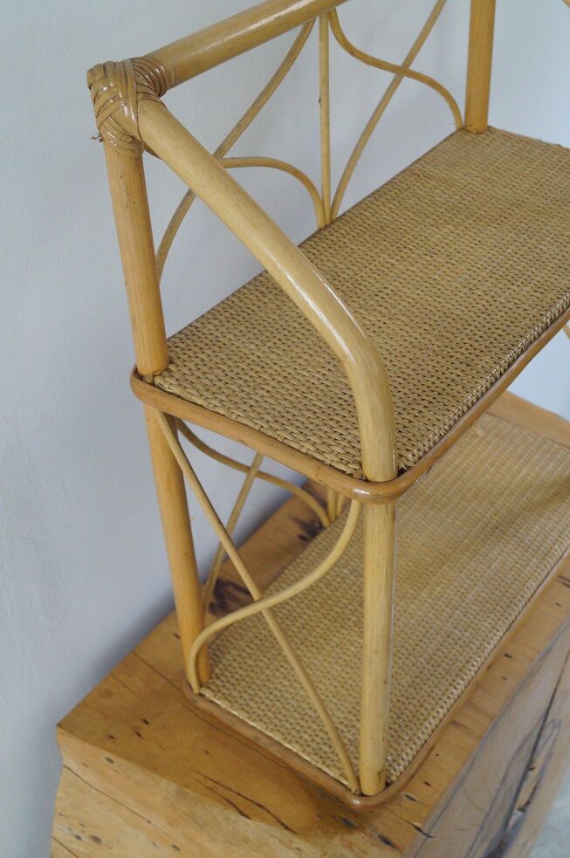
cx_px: 285
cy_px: 429
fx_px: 1000
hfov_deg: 31.8
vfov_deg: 46.4
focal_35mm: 42
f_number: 6.3
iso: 2500
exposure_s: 1/60
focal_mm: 28
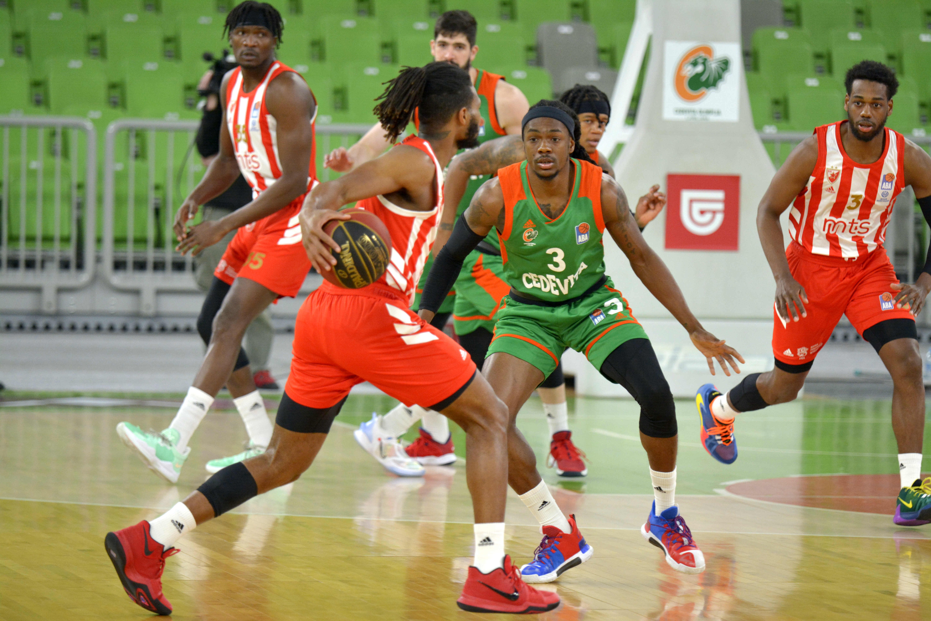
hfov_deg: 13.4
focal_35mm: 153
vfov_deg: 9.0
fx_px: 3956
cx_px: 466
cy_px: 310
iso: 640
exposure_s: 1/1000
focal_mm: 102
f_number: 2.8
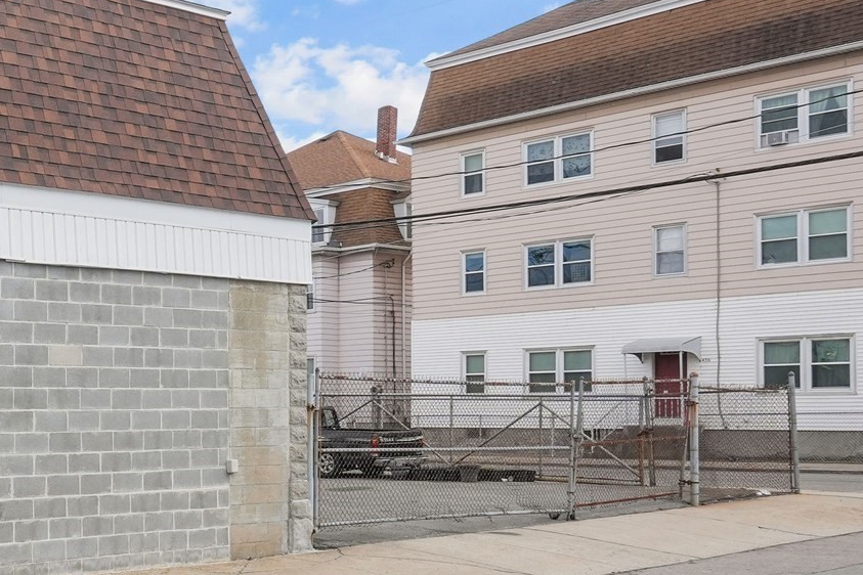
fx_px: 1222
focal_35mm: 51
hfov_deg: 33.7
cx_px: -91
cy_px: 409
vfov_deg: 26.2
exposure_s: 1/250
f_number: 9
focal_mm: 14.3
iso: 400
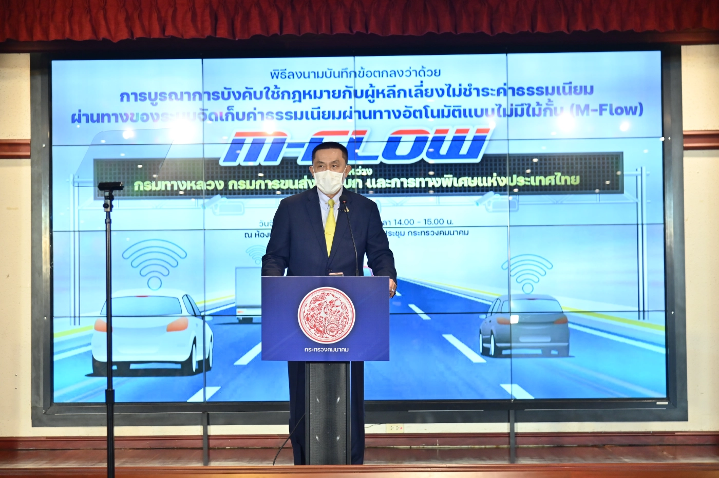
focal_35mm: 85
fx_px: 1696
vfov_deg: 16.0
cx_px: 360
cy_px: 239
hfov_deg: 23.9
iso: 1600
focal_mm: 85
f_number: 4
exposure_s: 1/200
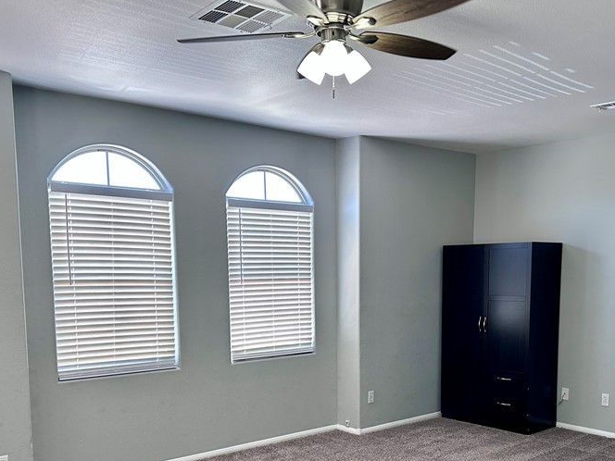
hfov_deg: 50.0
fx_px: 657
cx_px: 353
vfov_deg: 37.8
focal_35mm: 37
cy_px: 338
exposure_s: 1/120
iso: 200
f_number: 1.78
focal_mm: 6.86
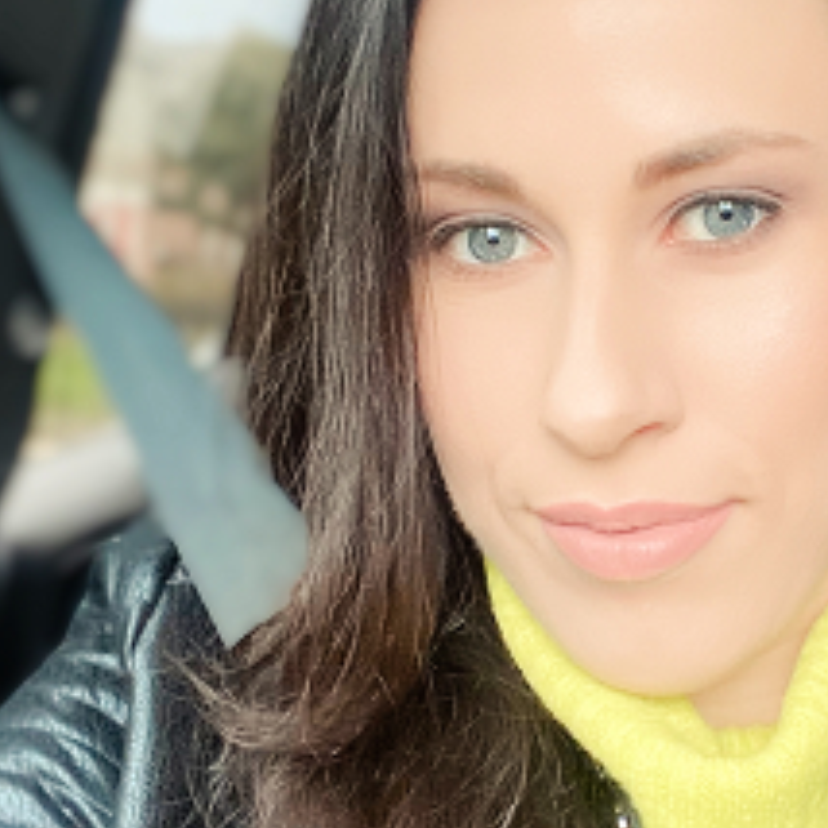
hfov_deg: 27.3
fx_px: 1678
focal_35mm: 62
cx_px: 625
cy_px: 348
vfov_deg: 27.7
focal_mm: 2.71
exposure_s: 1/72
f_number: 2.2
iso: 100
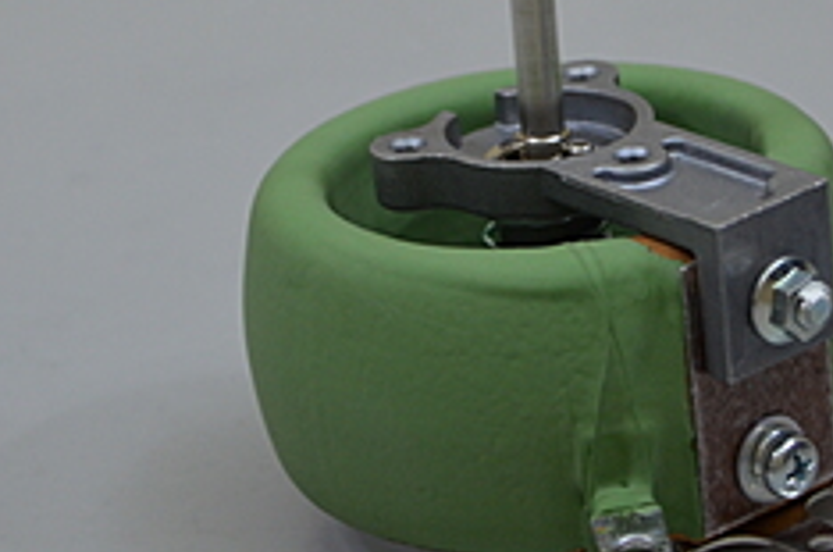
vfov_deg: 5.3
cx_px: 598
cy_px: 151
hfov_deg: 8.1
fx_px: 5911
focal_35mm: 256
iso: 720
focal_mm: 80
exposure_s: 1/125
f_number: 5.6
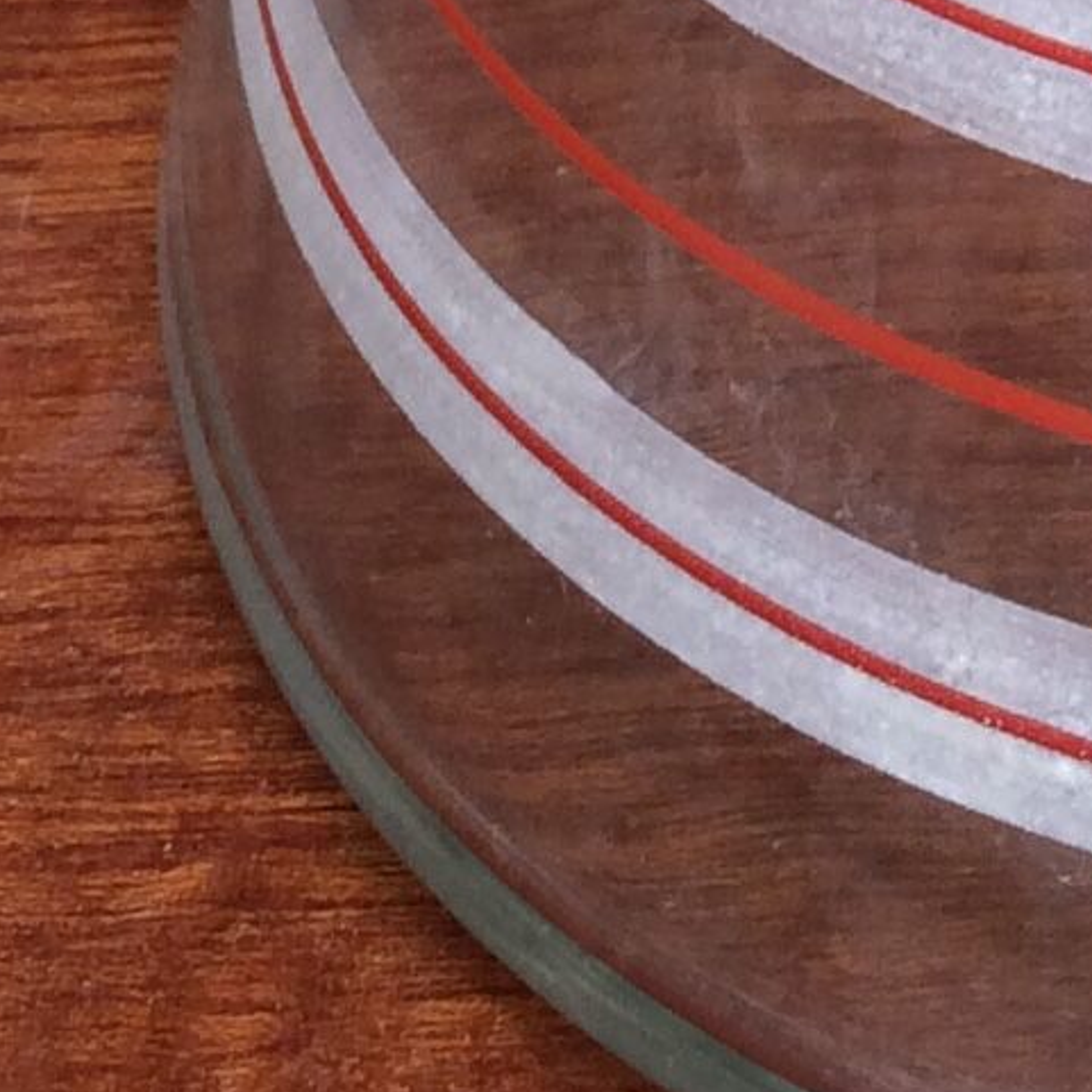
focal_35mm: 174
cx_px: 1907
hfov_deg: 9.6
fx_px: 6210
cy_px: -1766
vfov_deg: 8.8
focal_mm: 4.15
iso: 32
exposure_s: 1/115
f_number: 2.2
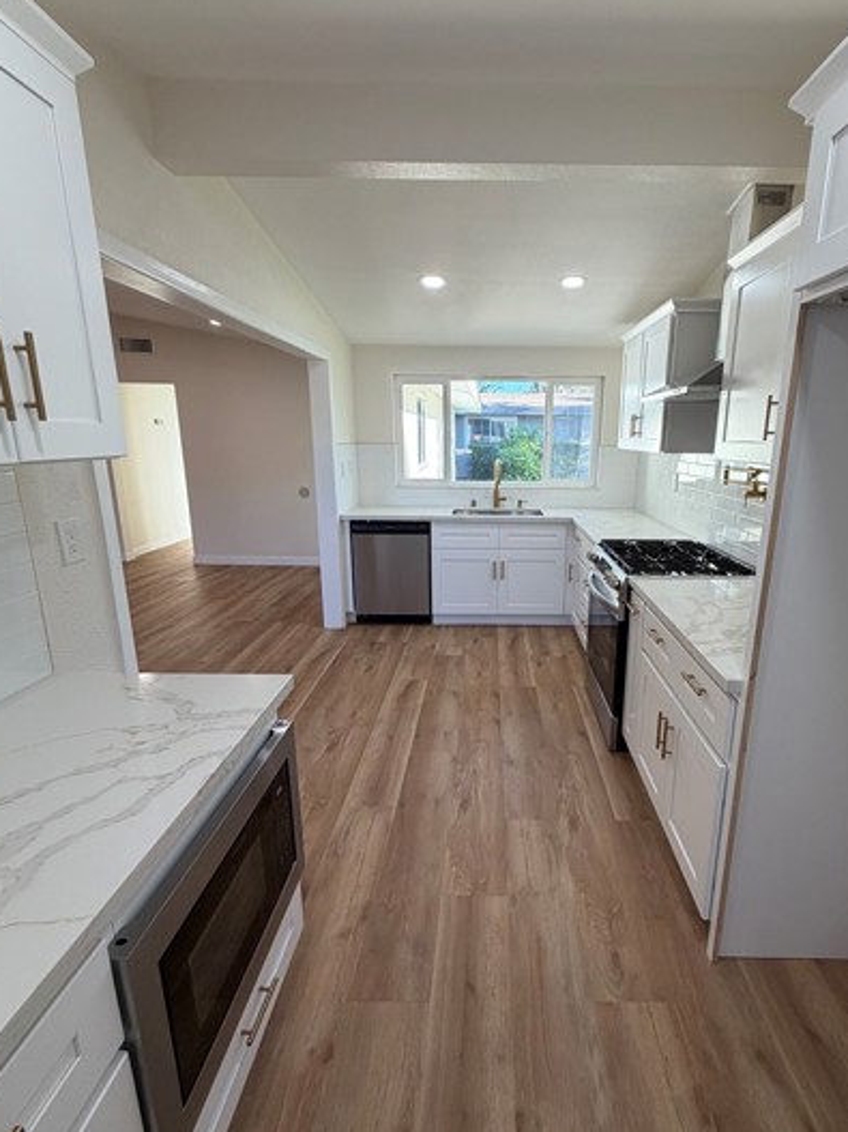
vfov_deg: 91.0
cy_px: 571
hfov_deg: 74.3
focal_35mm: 17
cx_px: 485
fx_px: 555
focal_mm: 2.22
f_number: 2.2
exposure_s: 1/120
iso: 100
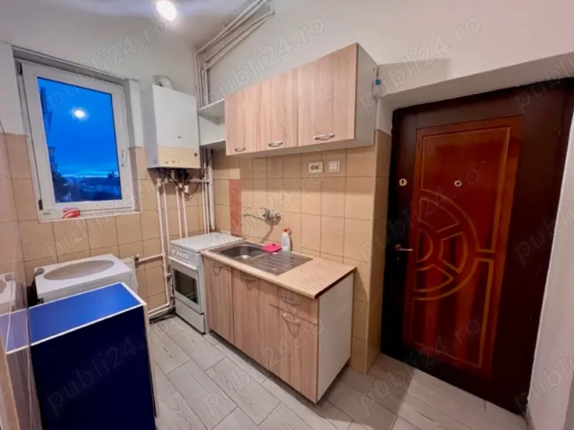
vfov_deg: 89.9
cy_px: 215
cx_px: 287
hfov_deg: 106.2
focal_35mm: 13
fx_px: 216
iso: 125
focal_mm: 1.57
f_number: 1.8
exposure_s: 1/50
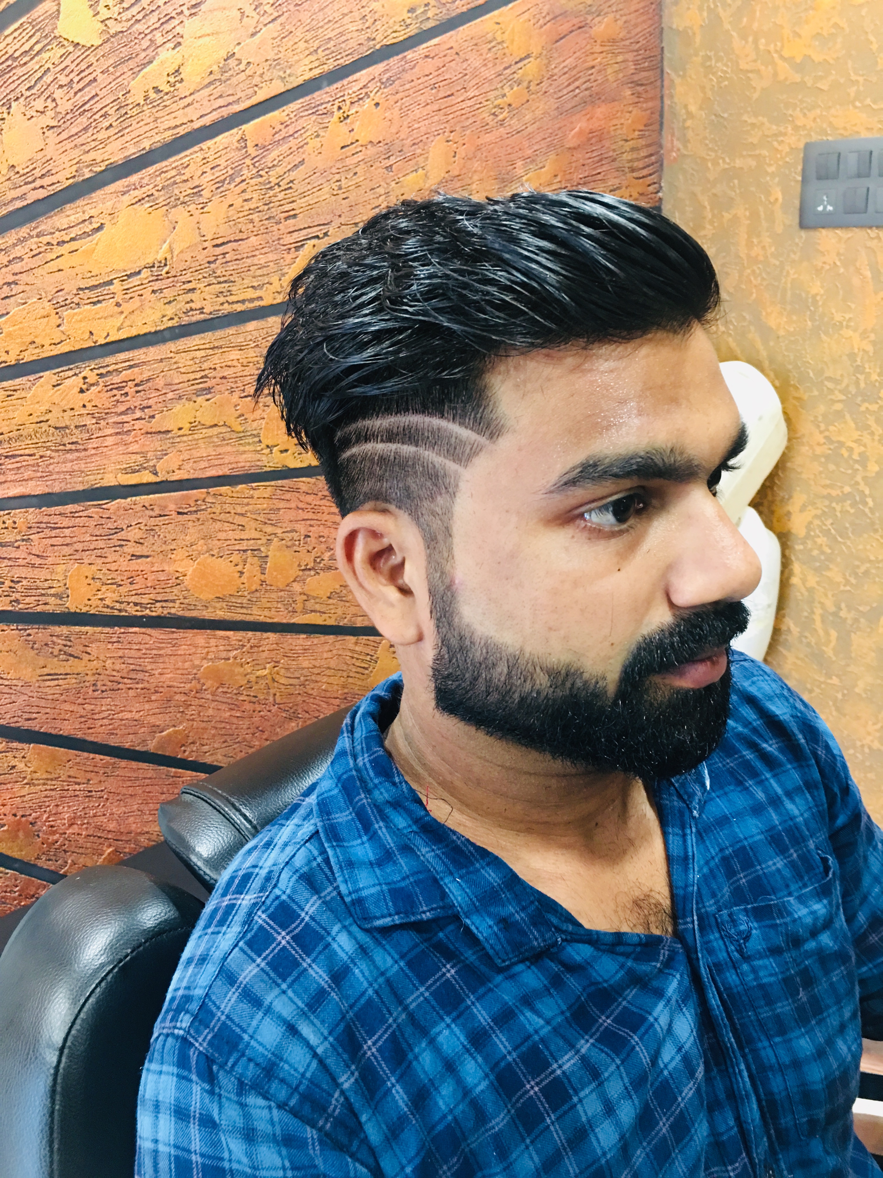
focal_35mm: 29
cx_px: 442
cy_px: 589
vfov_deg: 61.7
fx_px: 986
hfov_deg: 48.2
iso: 100
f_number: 2.2
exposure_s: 1/10
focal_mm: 4.15
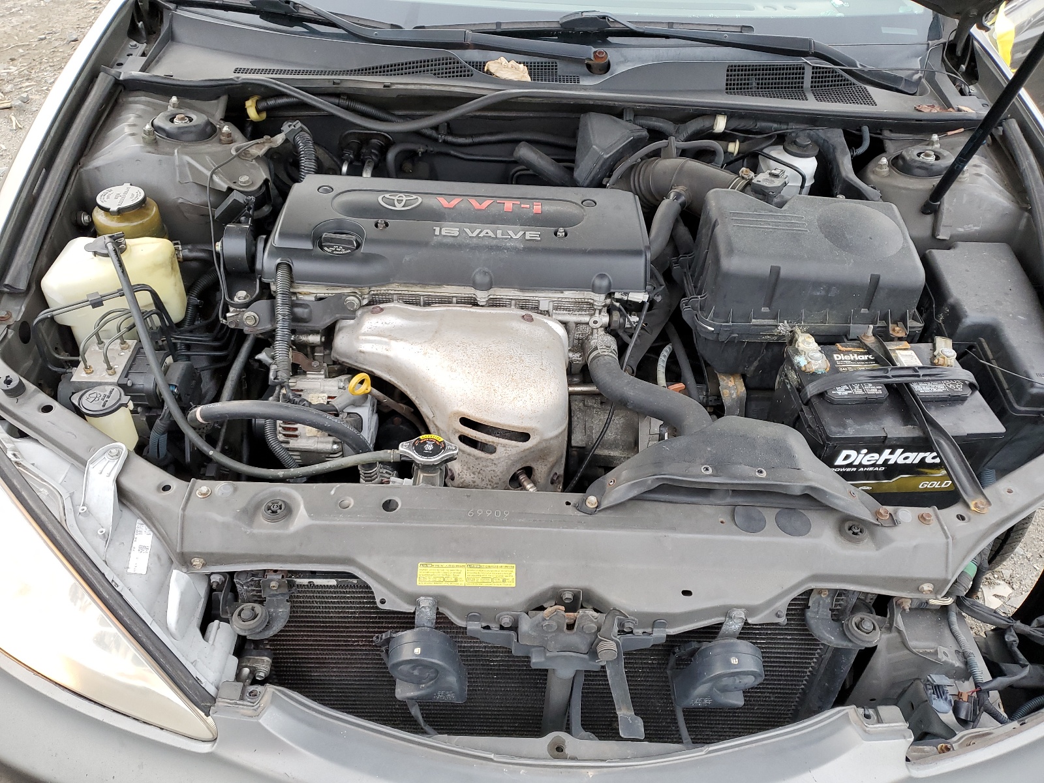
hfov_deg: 67.3
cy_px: 392
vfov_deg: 53.1
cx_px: 522
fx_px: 784
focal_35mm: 26
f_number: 1.5
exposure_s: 1/120
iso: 82
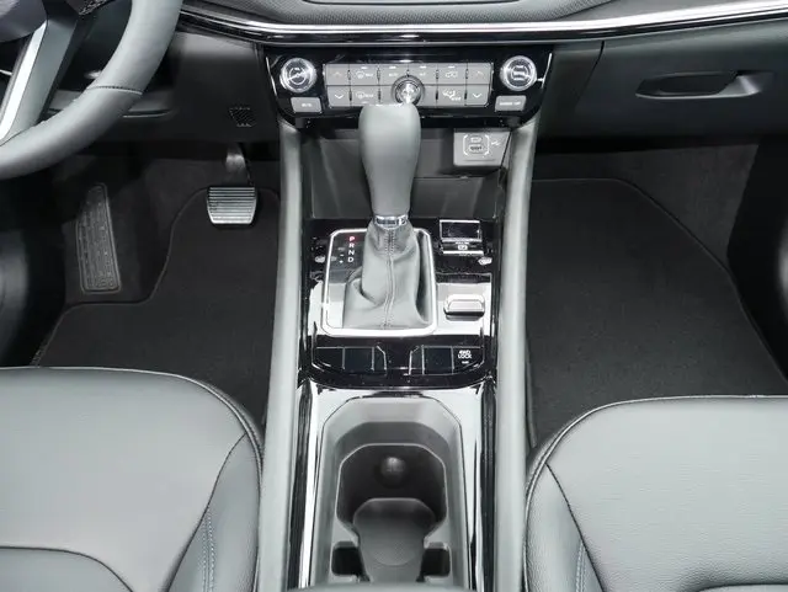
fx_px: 638
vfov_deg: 49.8
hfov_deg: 63.4
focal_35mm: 28
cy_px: 296
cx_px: 394
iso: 250
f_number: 5
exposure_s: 1/15
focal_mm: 14
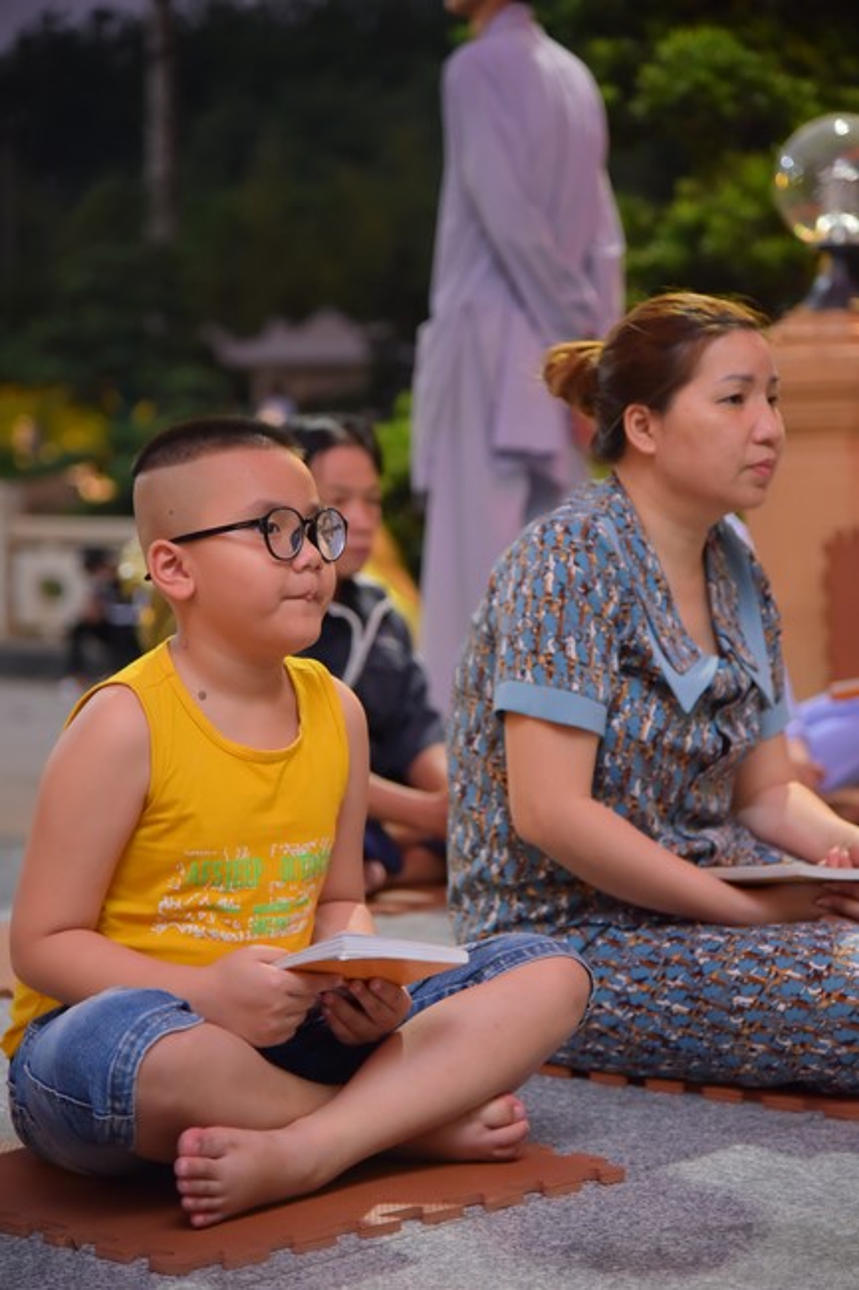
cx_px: 430
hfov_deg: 14.4
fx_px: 3402
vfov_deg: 21.5
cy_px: 645
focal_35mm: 95
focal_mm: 95
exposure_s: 1/80
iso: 1600
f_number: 4
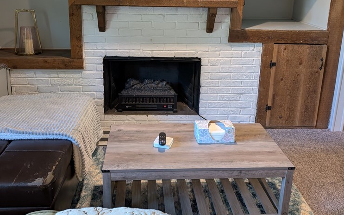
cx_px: 163
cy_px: 68
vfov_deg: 35.8
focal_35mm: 35
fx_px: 328
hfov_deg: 55.3
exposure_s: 1/40
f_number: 1.68
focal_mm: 6.9
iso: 300
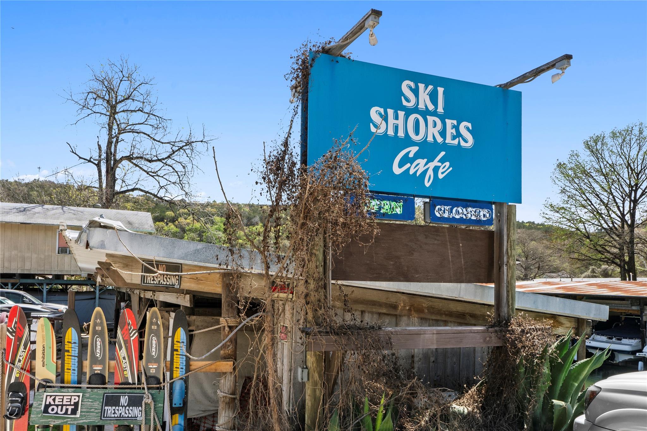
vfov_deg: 56.1
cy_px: 216
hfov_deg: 77.3
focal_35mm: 22
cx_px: 324
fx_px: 404
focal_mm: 15
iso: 250
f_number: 11
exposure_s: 1/15
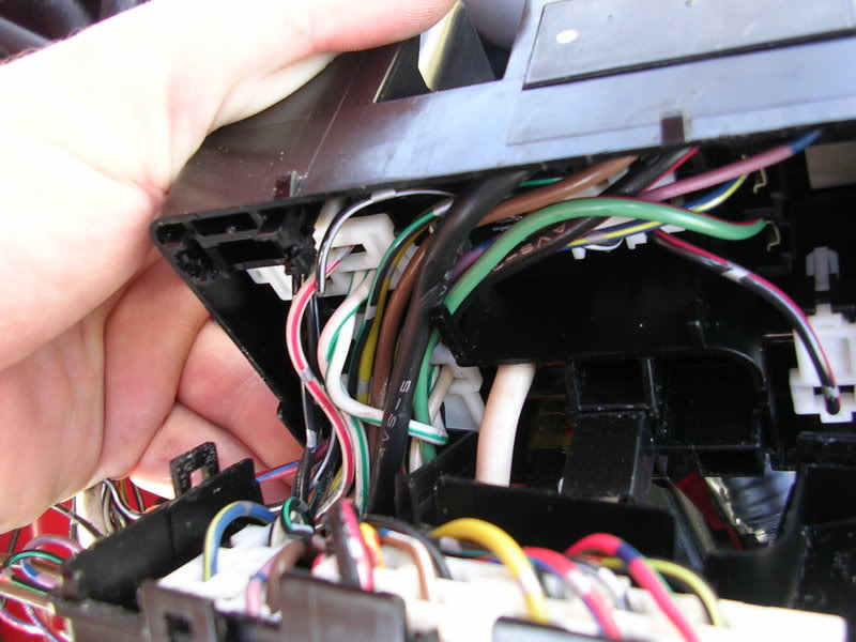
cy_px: 321
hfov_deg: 49.0
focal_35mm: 38
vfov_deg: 37.7
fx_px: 940
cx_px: 428
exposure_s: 1/30
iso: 50
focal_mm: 5.8
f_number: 2.8
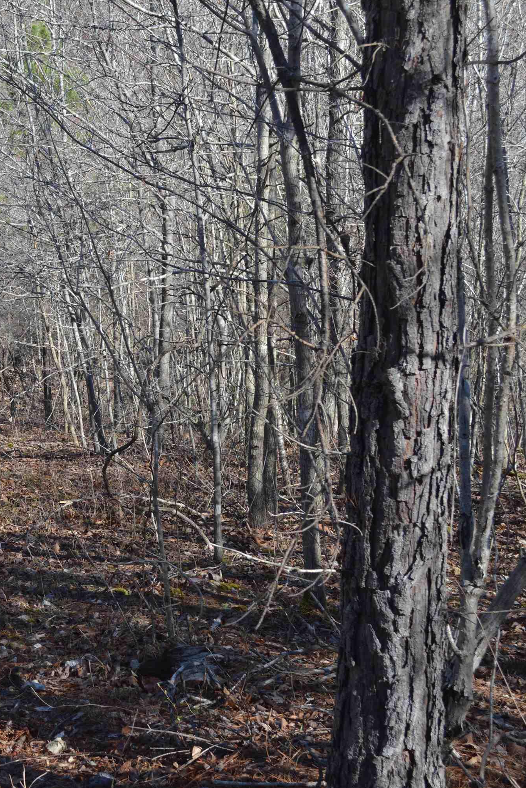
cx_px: 14
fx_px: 1402
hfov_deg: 20.6
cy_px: 391
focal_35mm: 64
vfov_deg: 31.4
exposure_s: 1/160
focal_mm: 28
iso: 100
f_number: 6.3
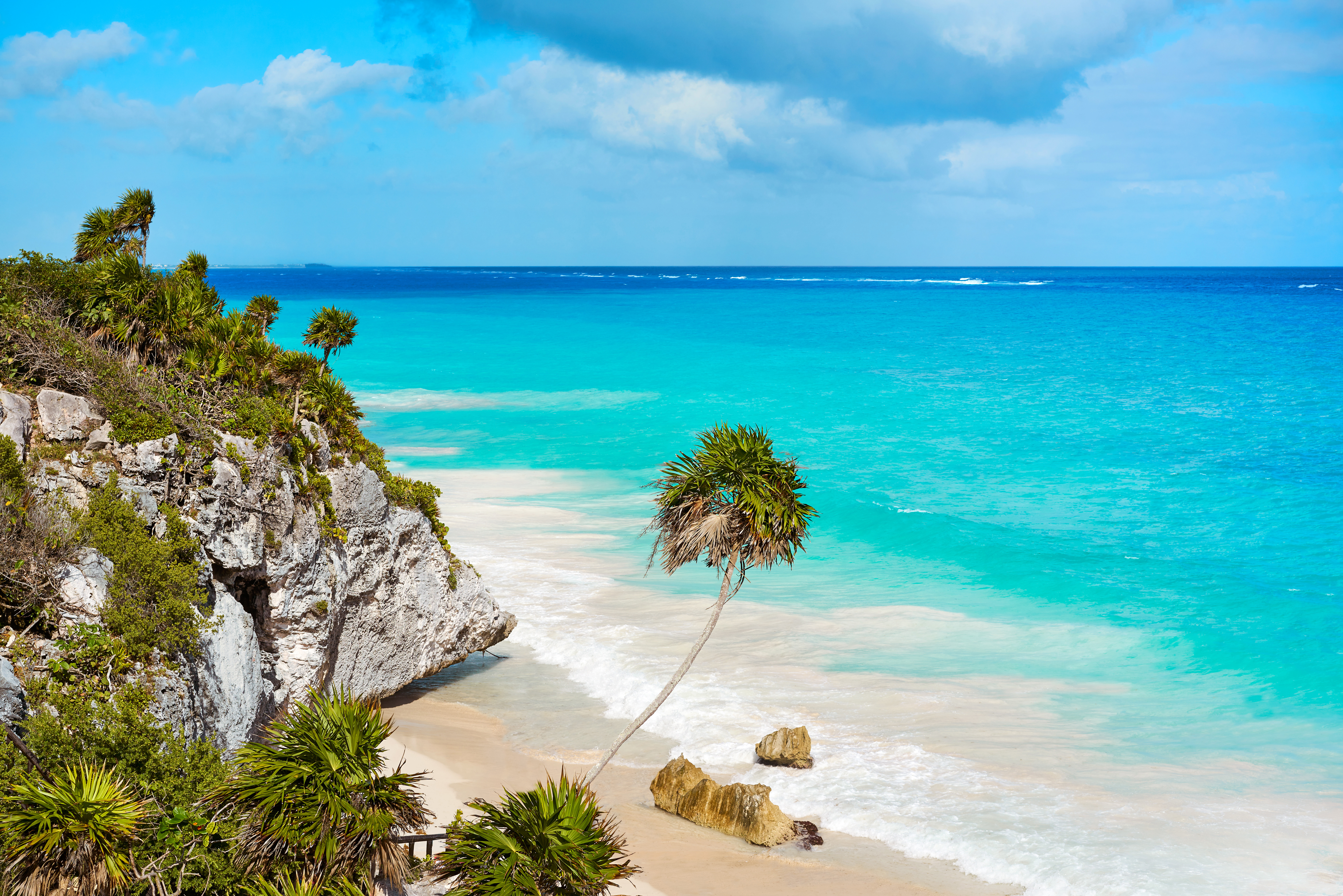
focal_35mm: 55
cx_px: 672
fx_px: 2052
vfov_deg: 24.6
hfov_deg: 36.2
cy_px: 448
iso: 100
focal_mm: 55
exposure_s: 1/1000
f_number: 5.6
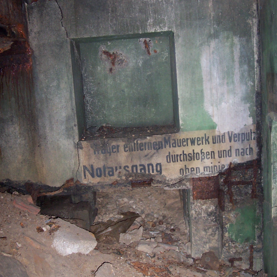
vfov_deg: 38.3
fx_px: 398
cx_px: 138
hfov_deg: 38.3
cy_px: 145
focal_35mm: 44
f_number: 2.8
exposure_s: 1/60
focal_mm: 5.6
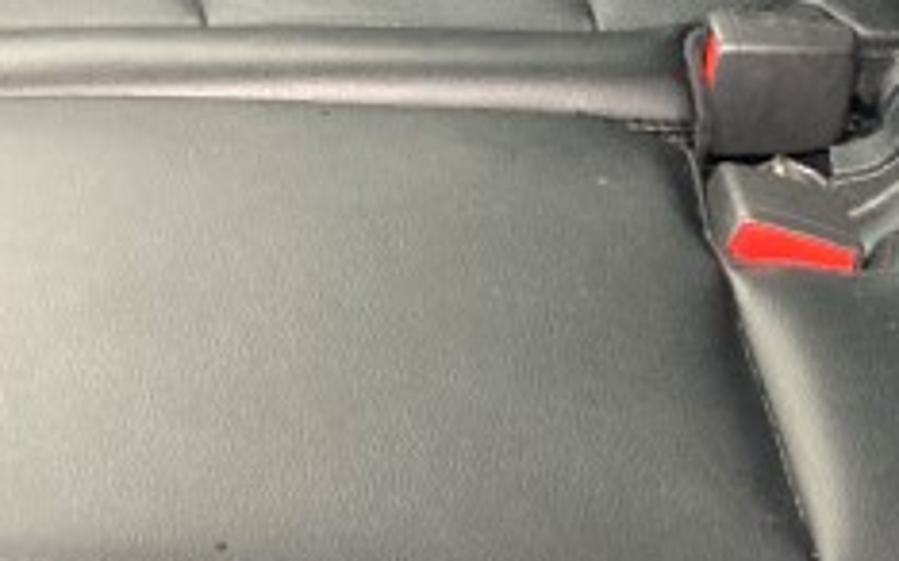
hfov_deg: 15.8
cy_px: -338
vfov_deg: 9.7
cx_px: 853
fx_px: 3184
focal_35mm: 130
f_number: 1.8
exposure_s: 1/60
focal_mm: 3.99
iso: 200
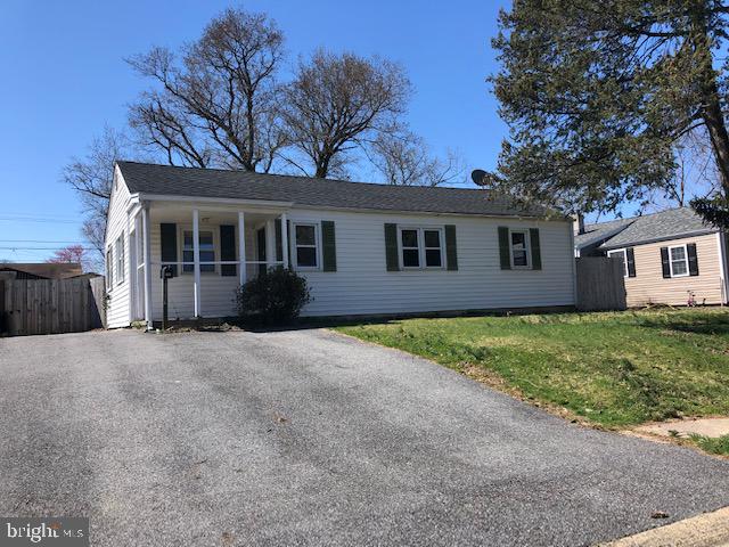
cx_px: 364
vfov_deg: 49.7
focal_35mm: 28
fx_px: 590
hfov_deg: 63.4
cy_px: 274
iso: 20
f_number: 1.8
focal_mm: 4
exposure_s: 1/1350
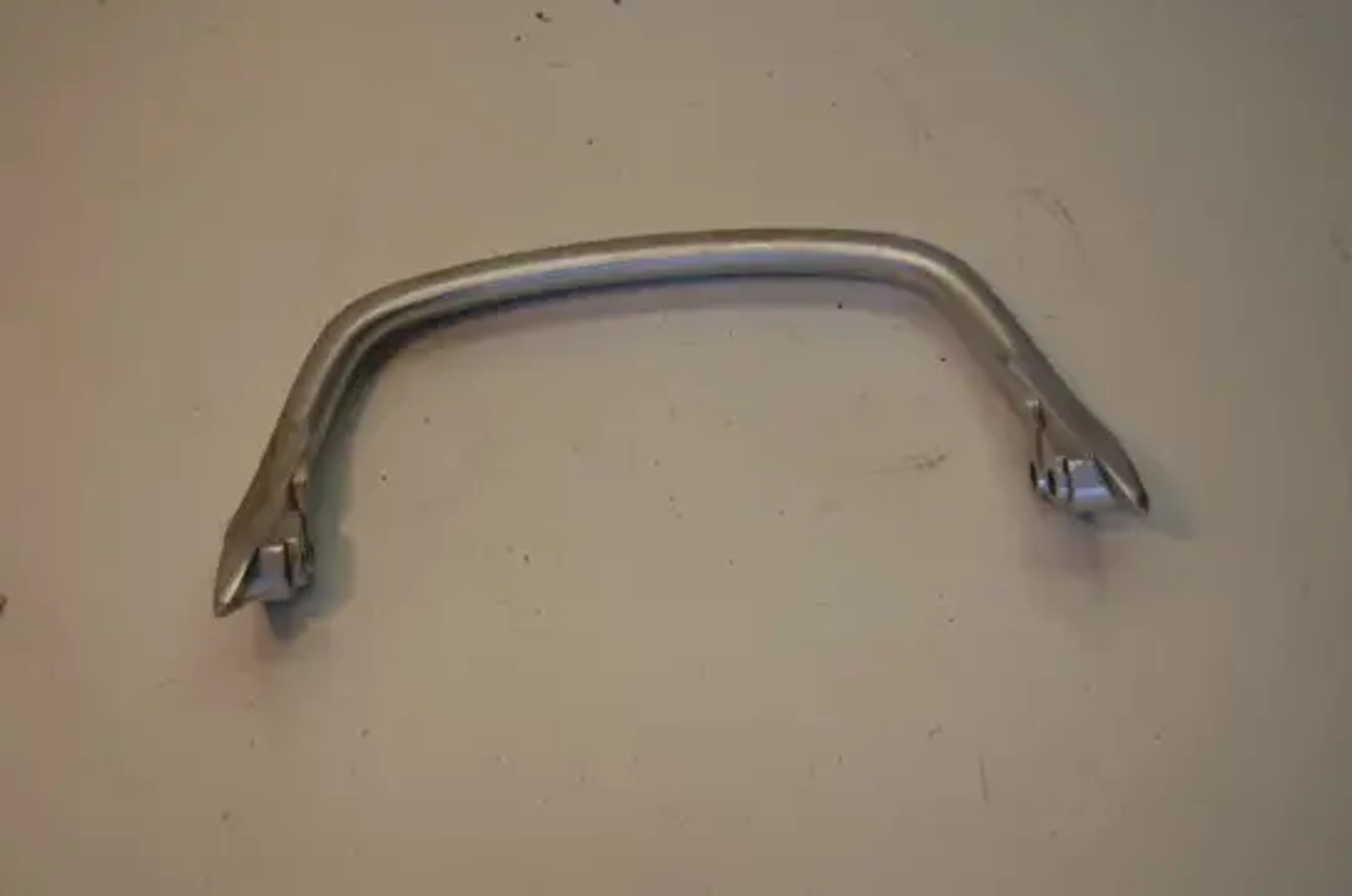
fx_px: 2137
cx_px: 676
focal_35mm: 57
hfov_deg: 35.1
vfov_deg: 23.7
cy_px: 448
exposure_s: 1/125
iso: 280
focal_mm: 38
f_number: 5.6
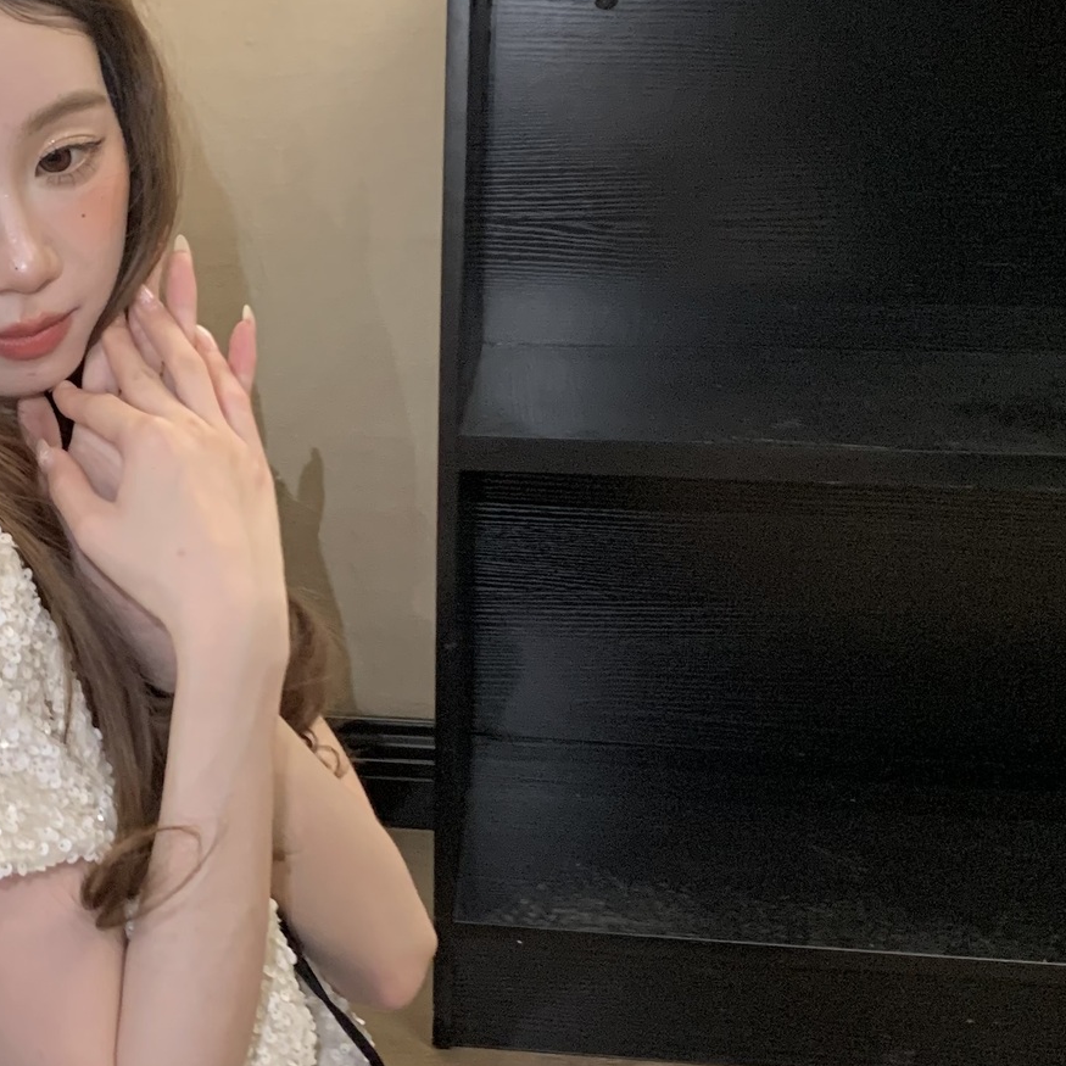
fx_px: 2195
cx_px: 146
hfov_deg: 26.5
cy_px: 425
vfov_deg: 27.2
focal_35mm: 63
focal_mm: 4.25
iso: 320
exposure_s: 1/60
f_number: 1.8
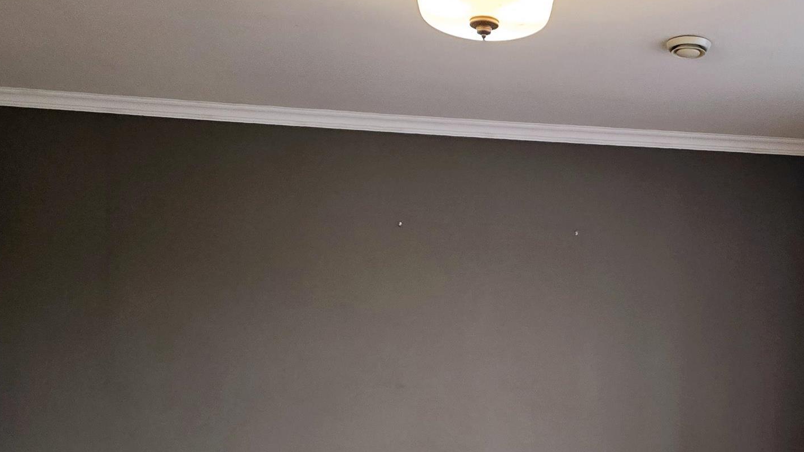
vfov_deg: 20.7
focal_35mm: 54
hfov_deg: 38.1
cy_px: 543
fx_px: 1151
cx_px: 534
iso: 400
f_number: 1.7
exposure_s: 1/120
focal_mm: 6.3
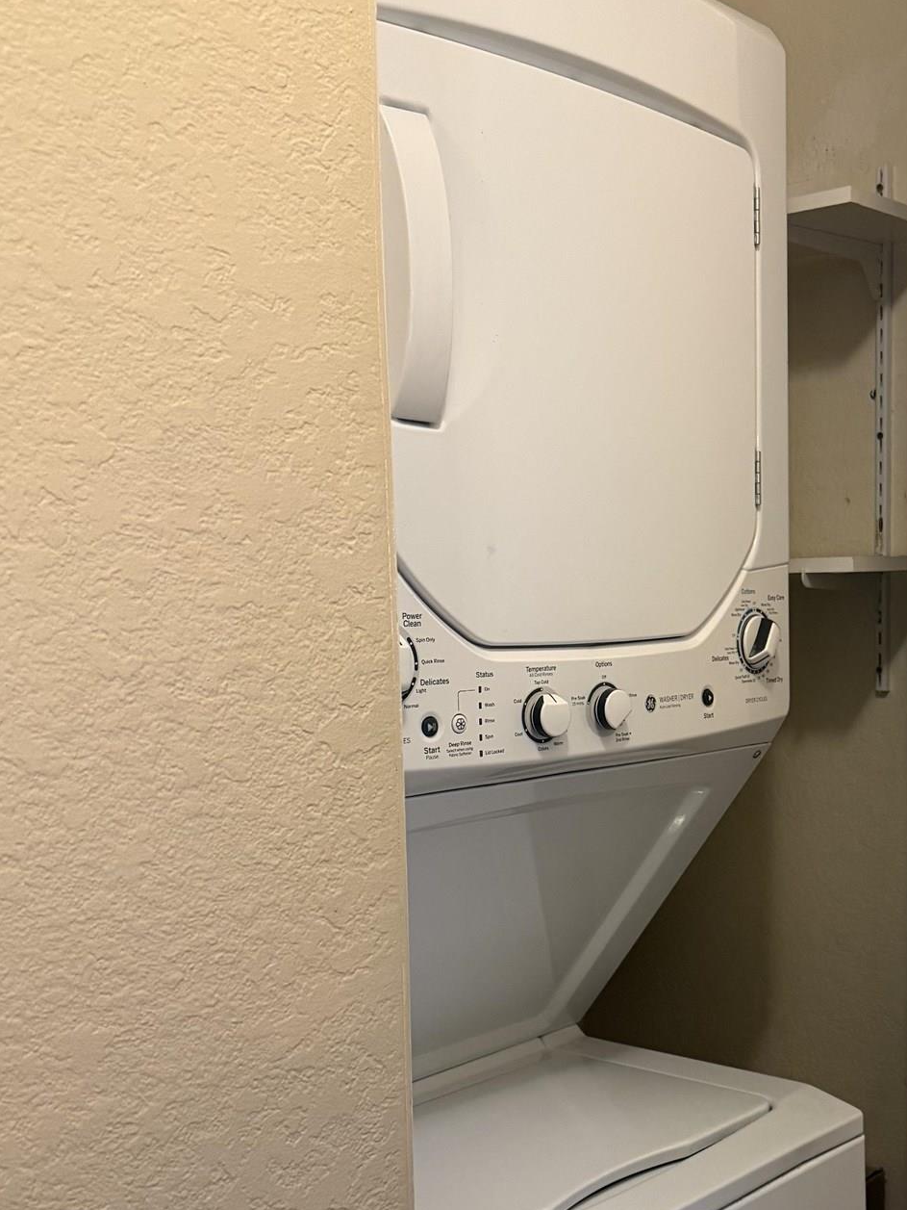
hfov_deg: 31.9
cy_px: 767
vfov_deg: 42.6
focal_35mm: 44
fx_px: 1537
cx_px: 737
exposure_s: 1/60
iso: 320
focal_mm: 6.76
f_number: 1.78
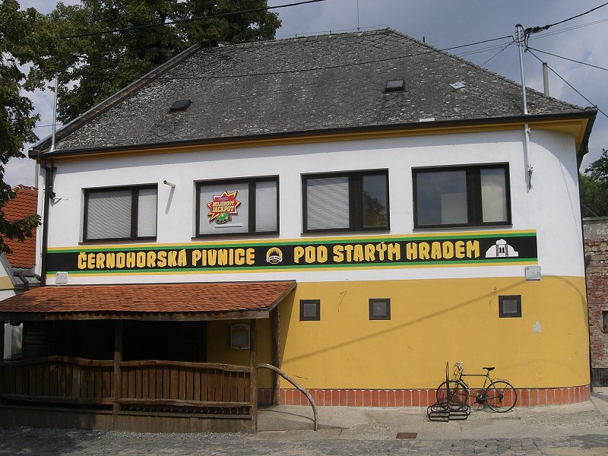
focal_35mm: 38
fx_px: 667
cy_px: 228
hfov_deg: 49.0
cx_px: 304
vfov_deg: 37.7
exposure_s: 1/1250
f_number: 4.4
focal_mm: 6.3
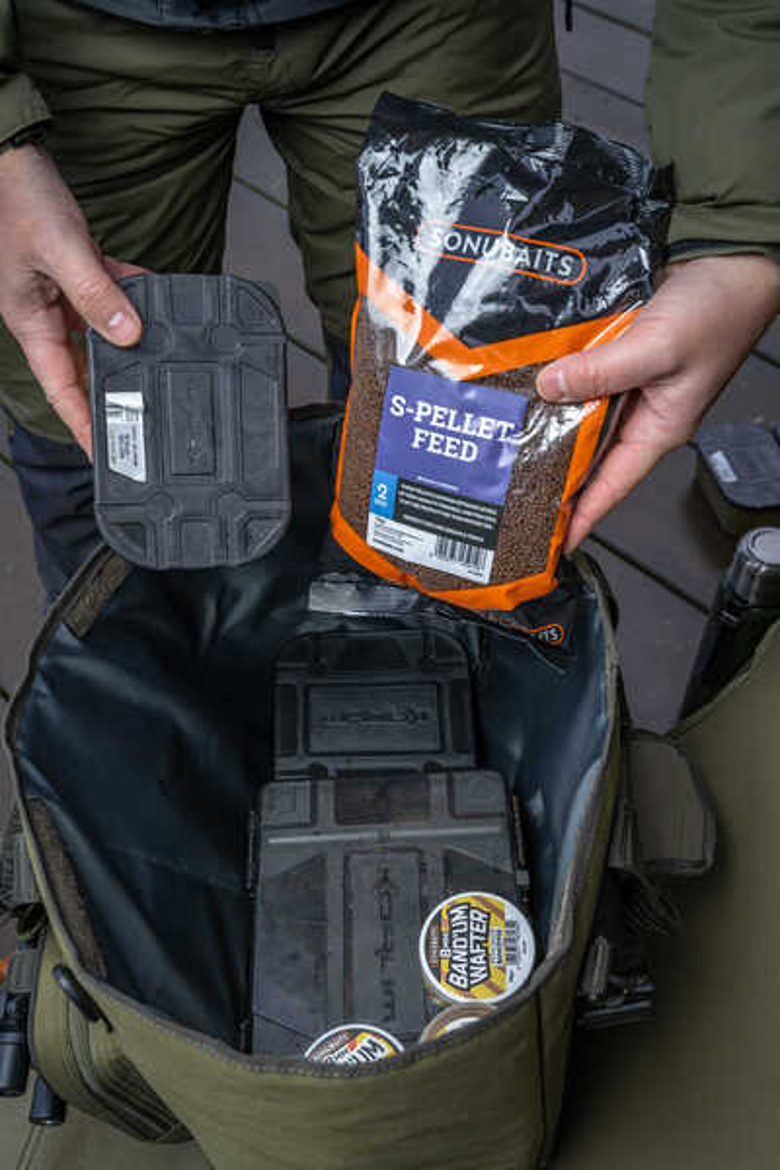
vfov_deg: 52.8
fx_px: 1180
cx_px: 390
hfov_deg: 36.6
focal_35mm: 36
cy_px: 585
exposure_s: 1/100
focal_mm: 36.3
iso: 250
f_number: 8
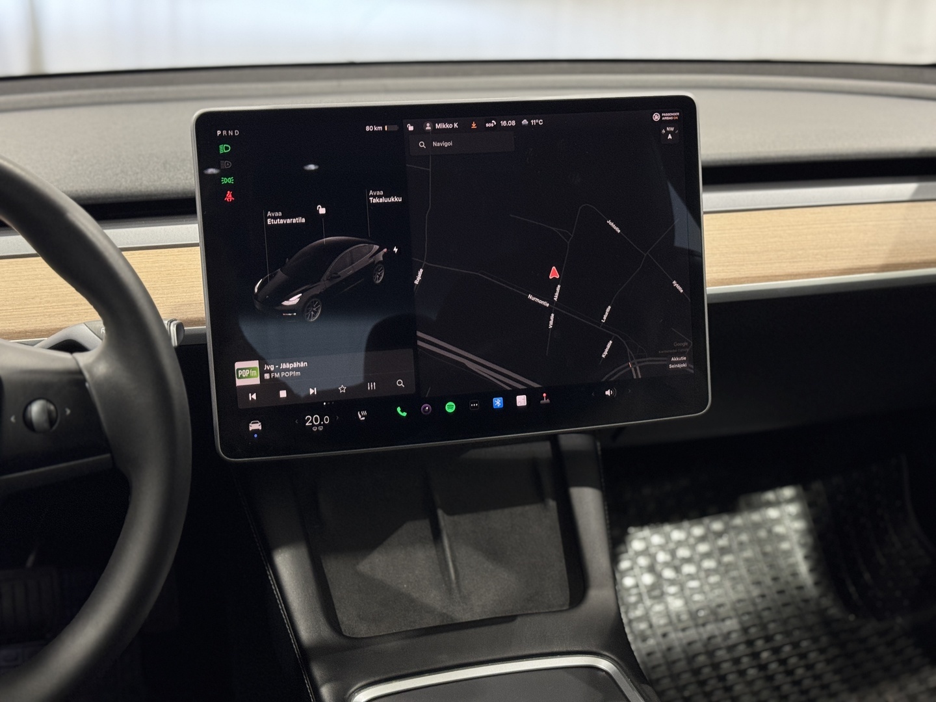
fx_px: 1298
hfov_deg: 39.7
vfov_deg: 30.3
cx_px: 468
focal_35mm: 48
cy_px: 351
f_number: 1.78
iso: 80
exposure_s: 1/50
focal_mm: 6.76
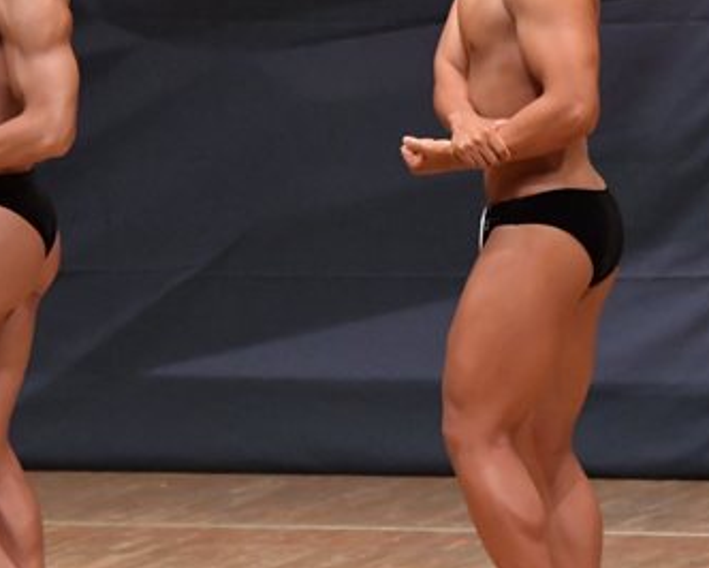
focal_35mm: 591
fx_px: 12409
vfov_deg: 2.6
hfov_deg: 3.3
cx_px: 543
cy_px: 269
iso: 6400
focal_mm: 180
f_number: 5.6
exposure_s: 1/400
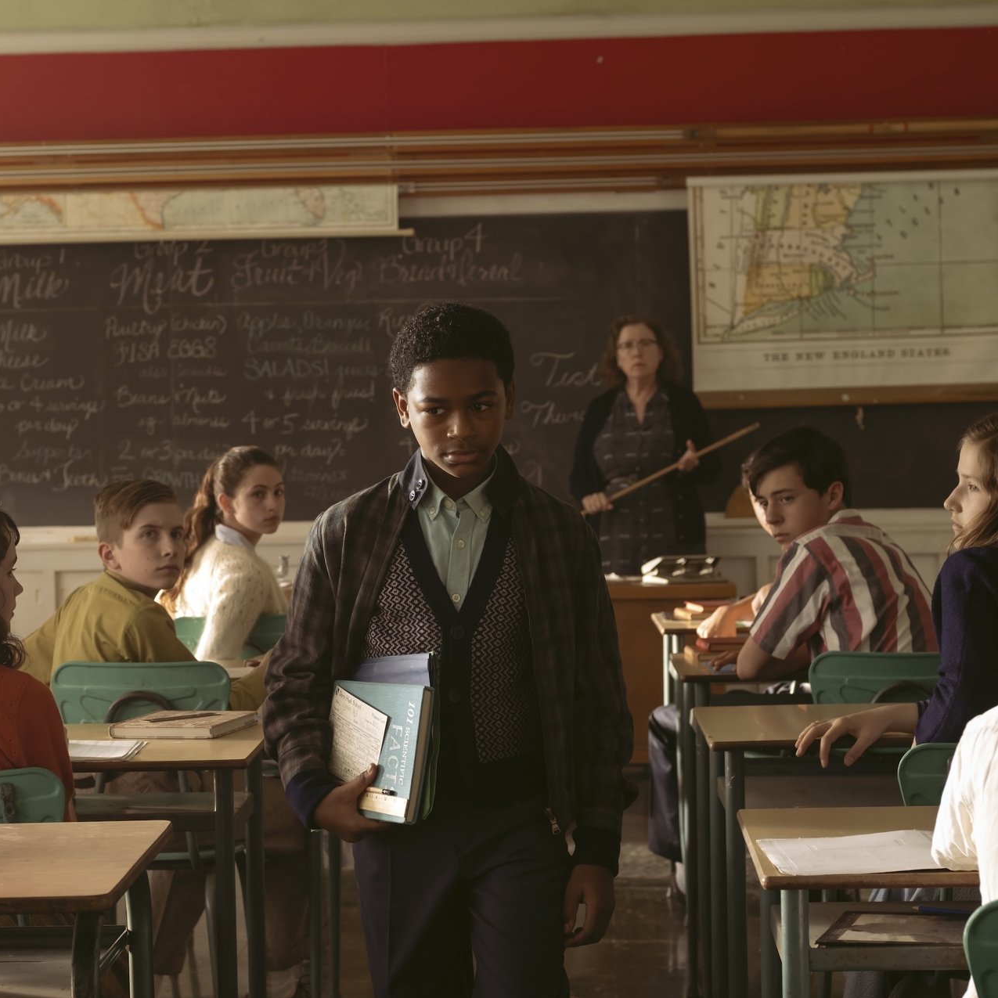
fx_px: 3131
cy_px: 500
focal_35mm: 96
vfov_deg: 18.1
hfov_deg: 18.1
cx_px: 460
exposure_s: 1/250
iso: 800
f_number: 4.5
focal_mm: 50
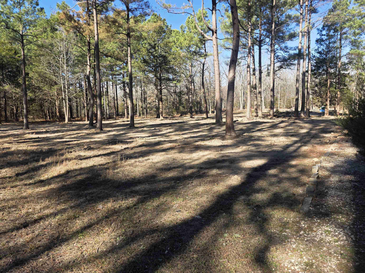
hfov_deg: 73.9
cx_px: 182
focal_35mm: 23
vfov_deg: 58.9
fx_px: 243
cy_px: 136
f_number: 1.7
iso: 80
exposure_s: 1/1336
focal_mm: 6.3
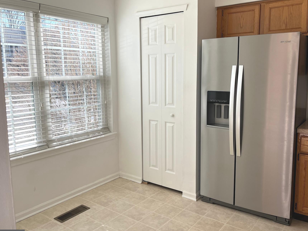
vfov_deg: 45.4
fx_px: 276
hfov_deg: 58.3
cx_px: 164
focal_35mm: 31
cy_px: 107
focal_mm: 5.1
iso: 50
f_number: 1.6
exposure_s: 1/608
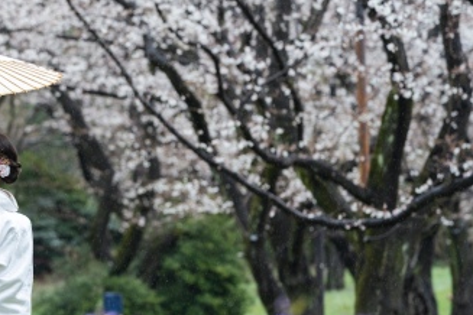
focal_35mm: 330
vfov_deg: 4.2
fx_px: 4335
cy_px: 151
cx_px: -77
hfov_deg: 6.2
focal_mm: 135
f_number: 3.5
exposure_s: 1/400
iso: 250
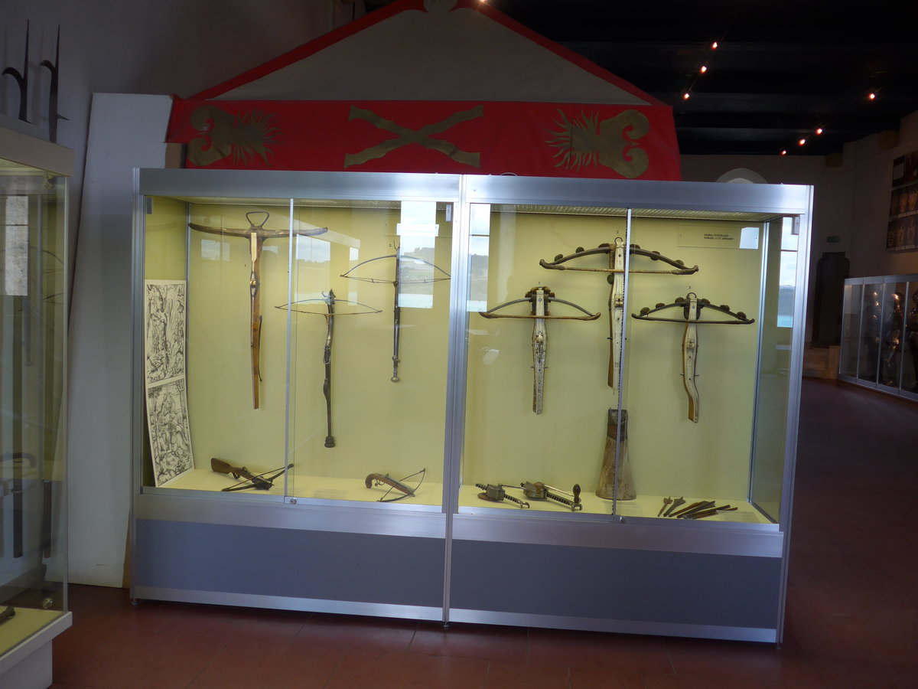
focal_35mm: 29
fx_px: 769
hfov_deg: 61.7
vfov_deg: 48.2
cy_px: 344
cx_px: 459
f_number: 2
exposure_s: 1/80
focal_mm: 6
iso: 80
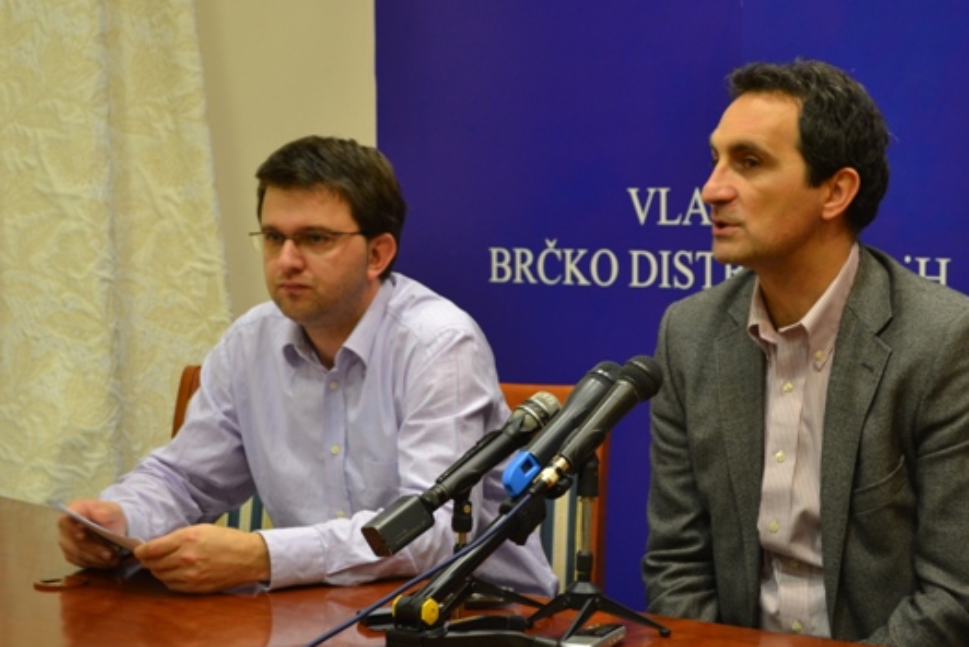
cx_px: 499
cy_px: 312
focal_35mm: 73
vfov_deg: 18.7
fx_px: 1965
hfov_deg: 27.7
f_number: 5.3
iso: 400
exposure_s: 1/20
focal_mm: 40
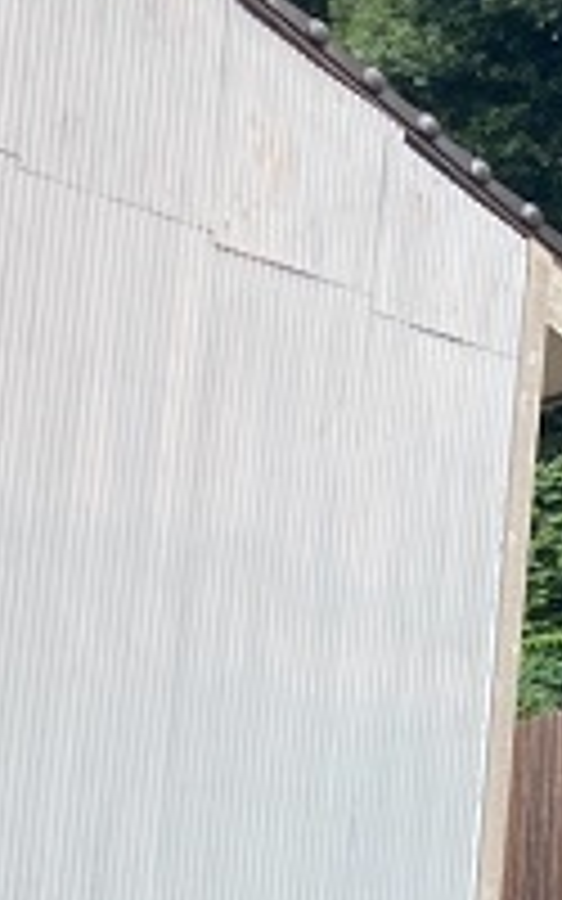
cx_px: 1722
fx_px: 3088
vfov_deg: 16.2
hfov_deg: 8.6
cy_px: 938
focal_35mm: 126
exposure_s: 1/121
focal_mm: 3.99
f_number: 1.8
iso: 32
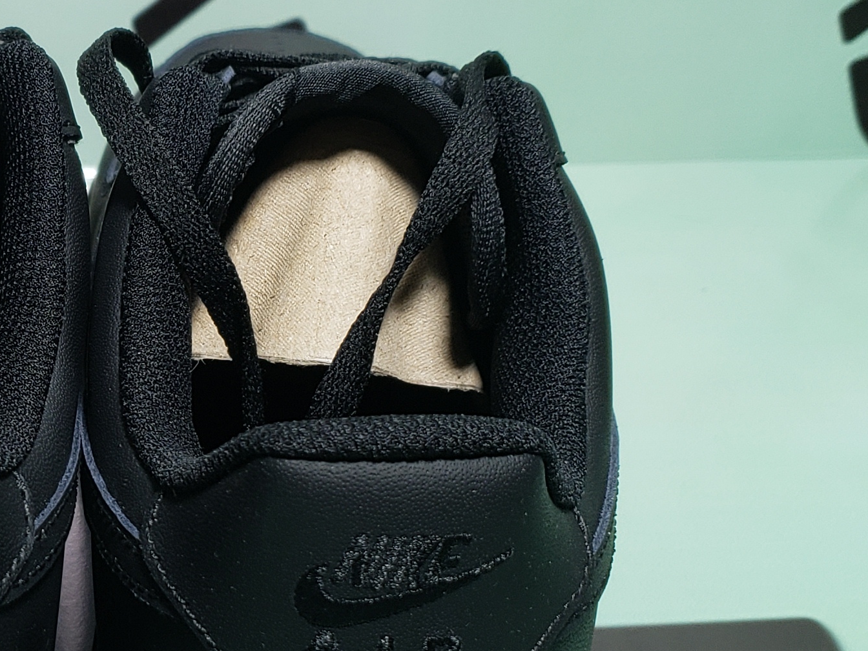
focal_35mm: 78
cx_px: 53
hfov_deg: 24.2
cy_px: 456
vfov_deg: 18.8
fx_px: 1956
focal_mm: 4.3
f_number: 1.5
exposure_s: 1/202
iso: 50
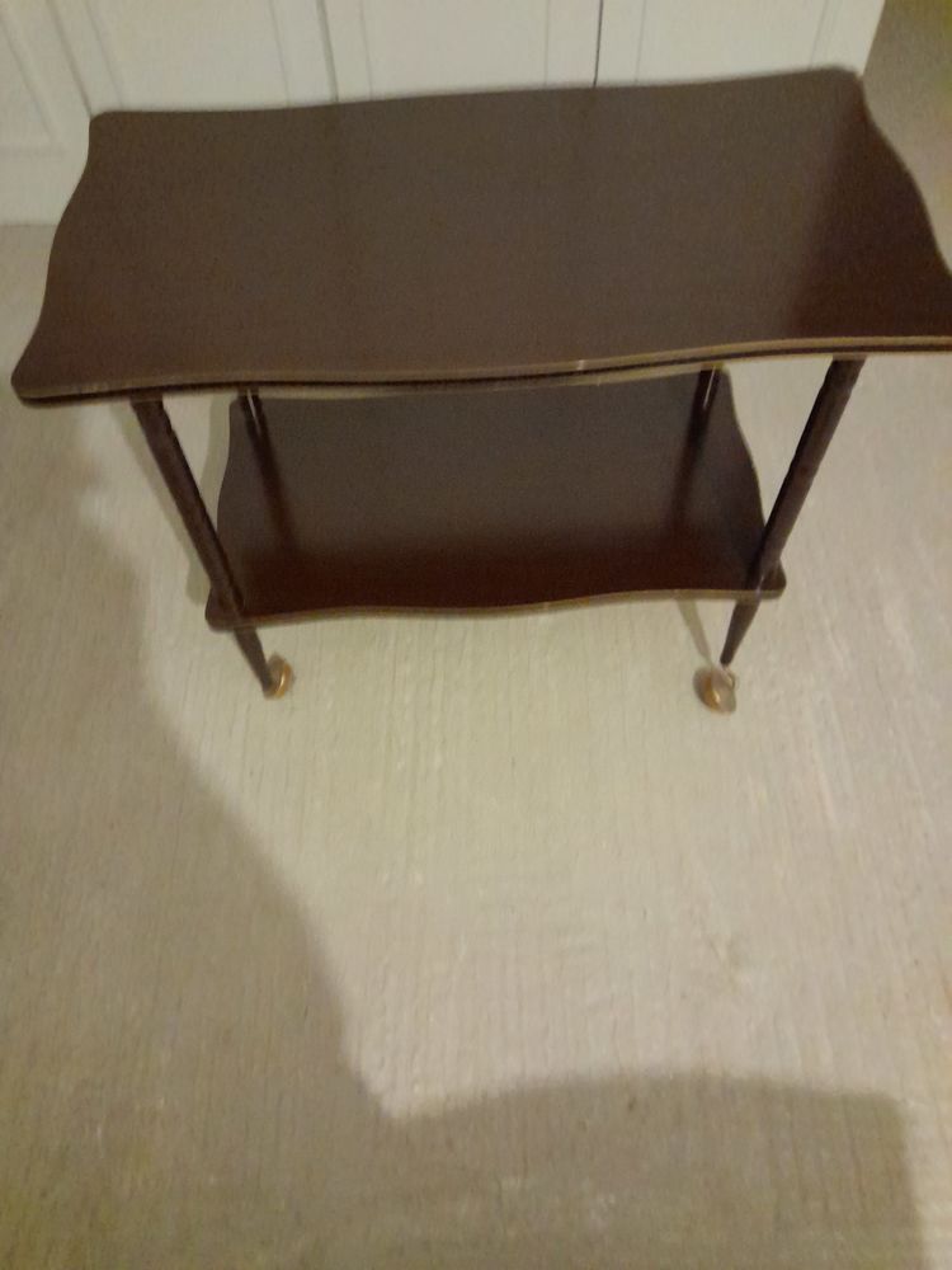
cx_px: 476
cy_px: 635
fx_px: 917
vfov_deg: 69.4
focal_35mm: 25
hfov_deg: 54.9
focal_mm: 4.6
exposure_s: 1/20
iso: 1250
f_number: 2
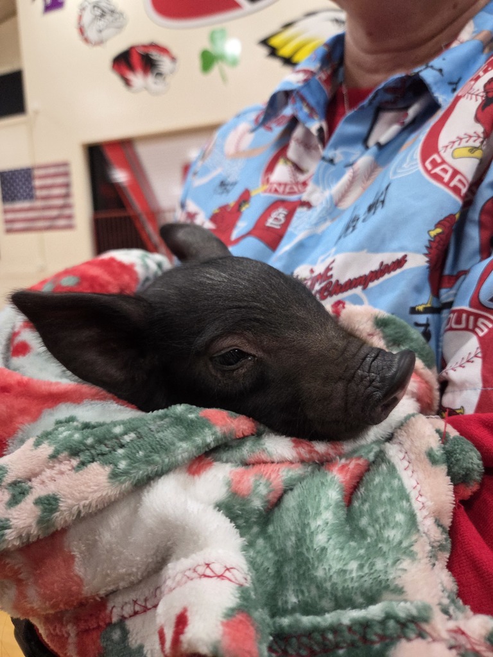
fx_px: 437
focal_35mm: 23
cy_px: 328
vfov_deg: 73.9
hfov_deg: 58.9
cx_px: 246
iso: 500
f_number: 1.8
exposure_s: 1/120
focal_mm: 5.4
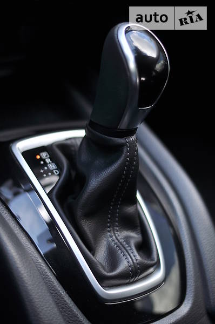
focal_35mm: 75
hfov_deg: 18.1
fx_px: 674
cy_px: 162
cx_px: 108
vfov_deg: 27.0
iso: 200
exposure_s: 1/500
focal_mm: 50
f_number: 1.8
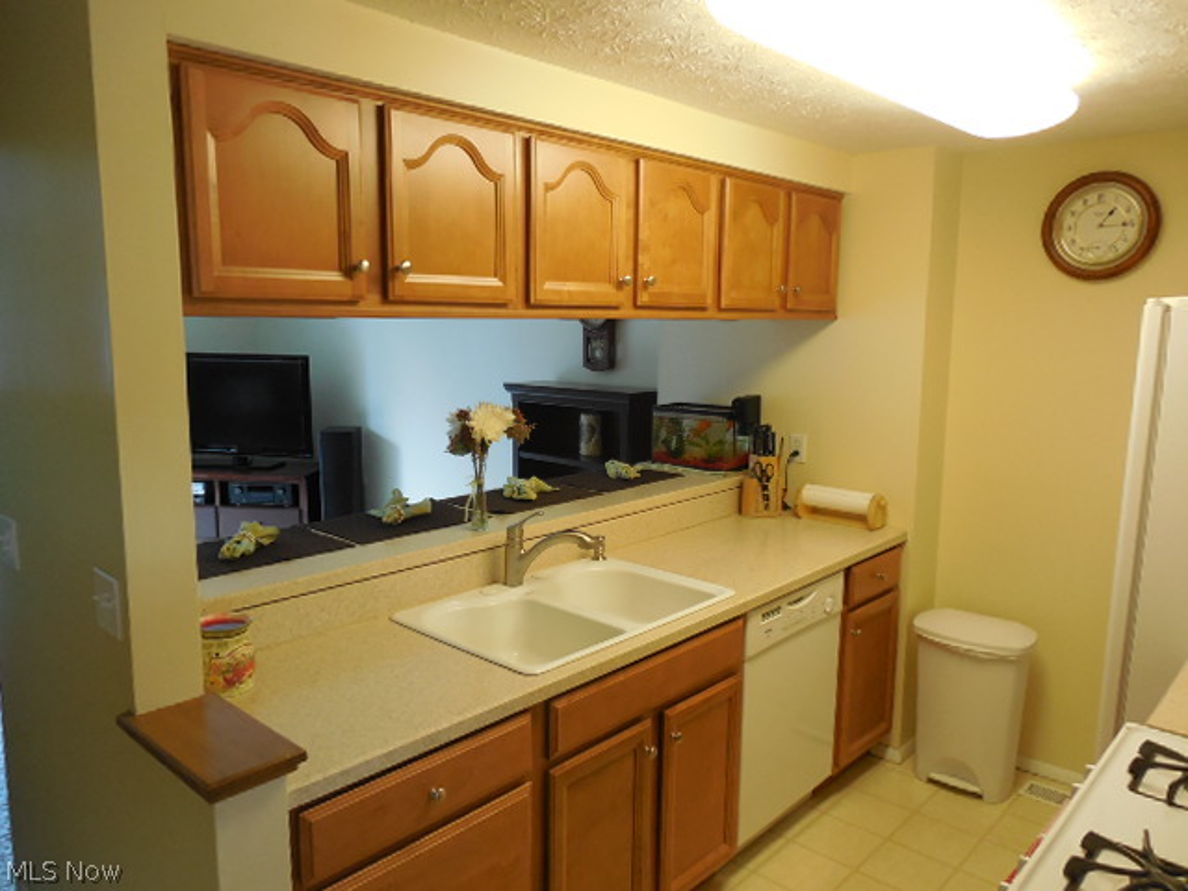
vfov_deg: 54.9
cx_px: 594
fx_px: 858
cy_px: 446
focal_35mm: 25
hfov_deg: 69.4
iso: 400
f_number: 3.3
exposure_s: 1/20
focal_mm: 4.5
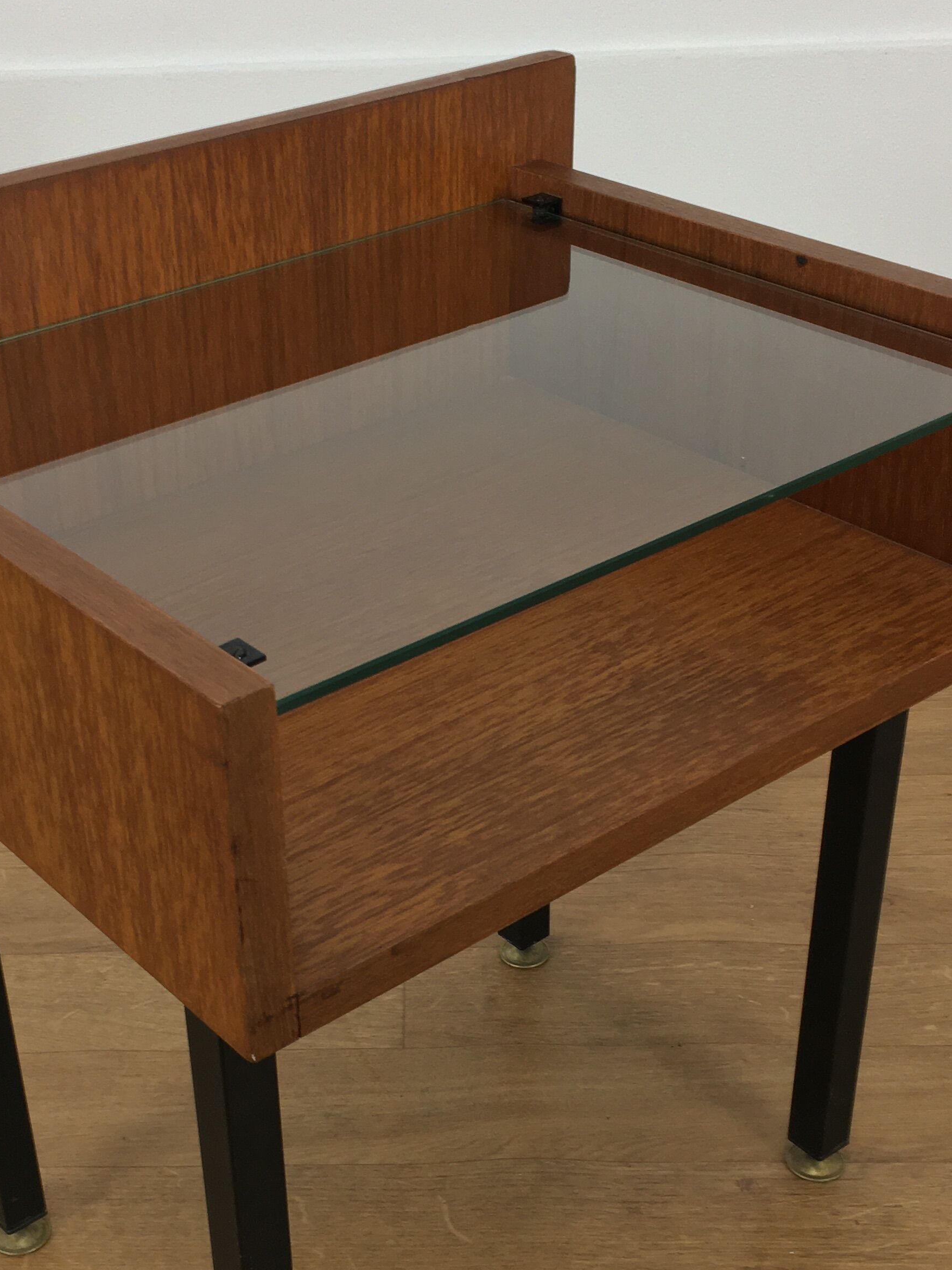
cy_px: 778
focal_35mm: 50
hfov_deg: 29.0
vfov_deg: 38.0
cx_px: 384
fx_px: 1834
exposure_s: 1/33
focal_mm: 4.15
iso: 50
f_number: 2.2
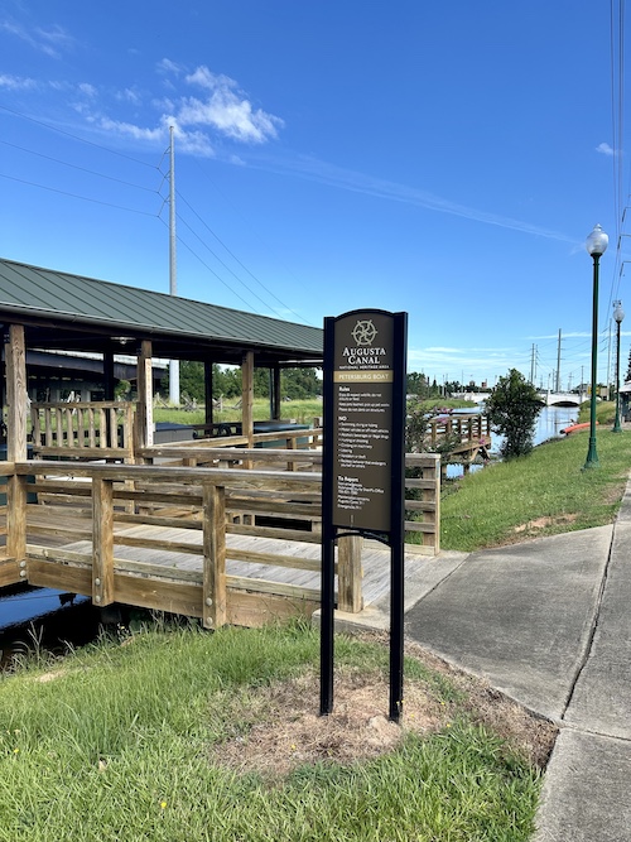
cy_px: 421
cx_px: 316
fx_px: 584
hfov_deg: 56.8
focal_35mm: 24
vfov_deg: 71.6
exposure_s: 1/2809
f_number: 1.78
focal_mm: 6.86
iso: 80
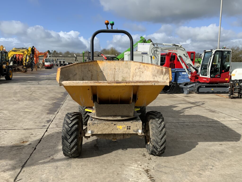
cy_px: 91
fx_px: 203
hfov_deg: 61.7
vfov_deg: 48.2
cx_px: 121
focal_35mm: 29
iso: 20
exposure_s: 1/2227
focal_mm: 3
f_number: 1.8
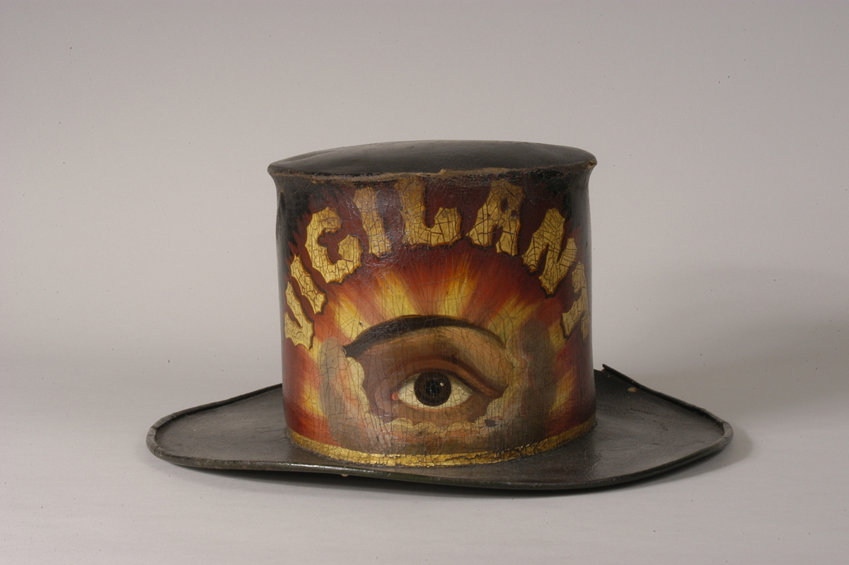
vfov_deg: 14.7
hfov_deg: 21.9
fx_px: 2191
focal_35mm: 93
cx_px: 424
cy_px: 282
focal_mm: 62
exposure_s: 1/125
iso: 200
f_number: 29
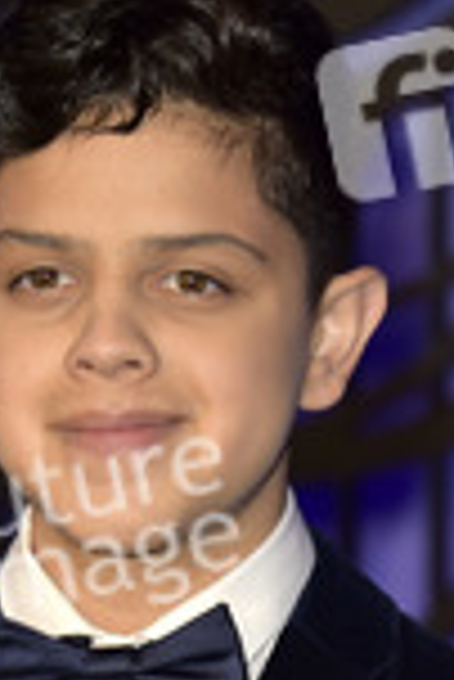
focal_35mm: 424
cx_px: 142
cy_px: 770
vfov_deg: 4.8
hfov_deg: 3.2
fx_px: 8002
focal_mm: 160
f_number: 6.3
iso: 640
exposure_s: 1/250
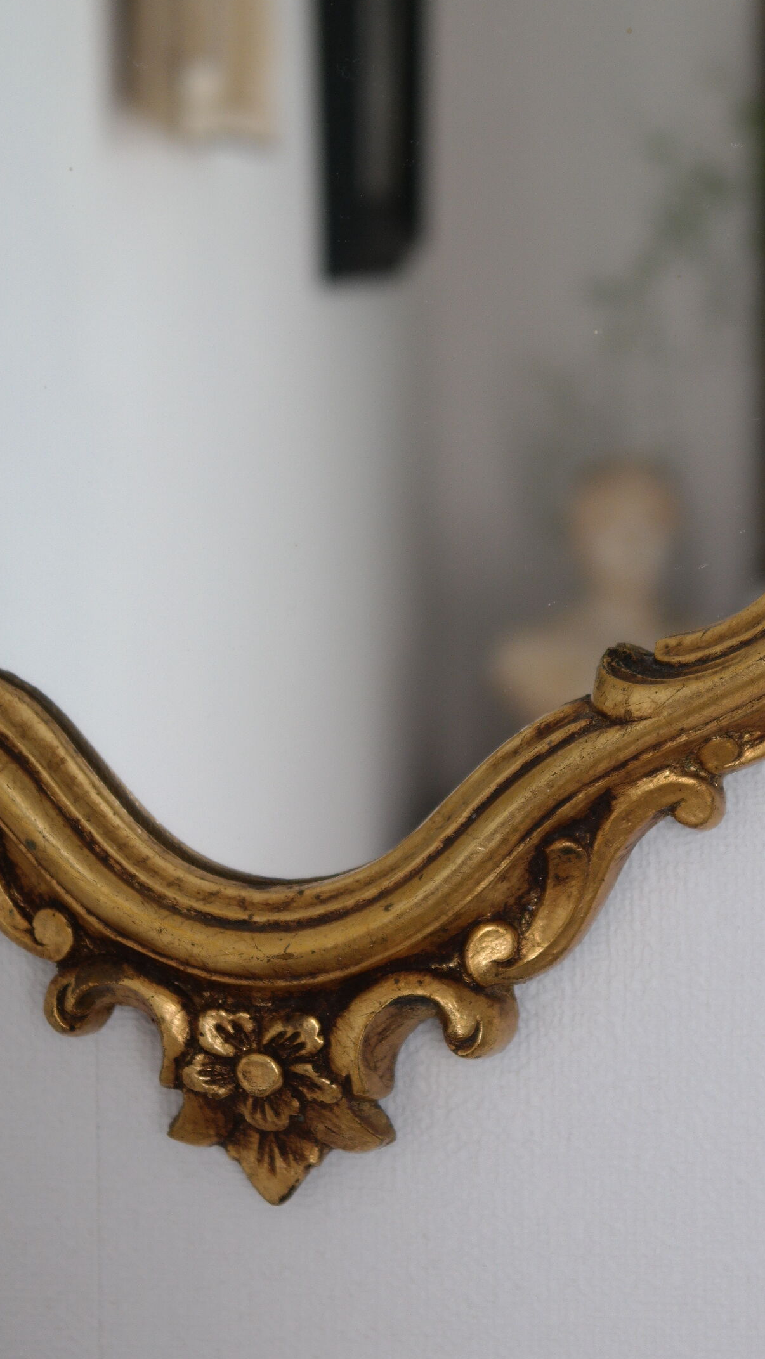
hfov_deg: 10.8
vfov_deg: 19.1
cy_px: 589
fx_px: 4037
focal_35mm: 112
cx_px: 563
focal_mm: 50
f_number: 5.6
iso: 400
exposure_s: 1/80
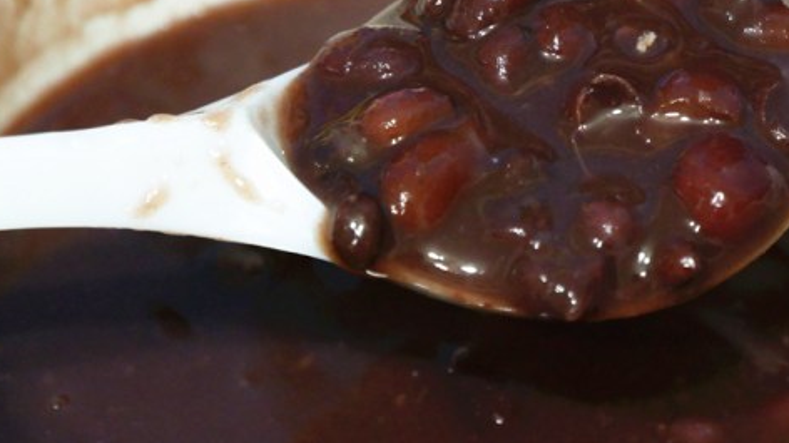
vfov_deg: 4.0
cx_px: 542
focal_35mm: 301
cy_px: 138
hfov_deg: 7.2
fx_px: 6294
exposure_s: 1/25
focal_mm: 92
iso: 2000
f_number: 5.4
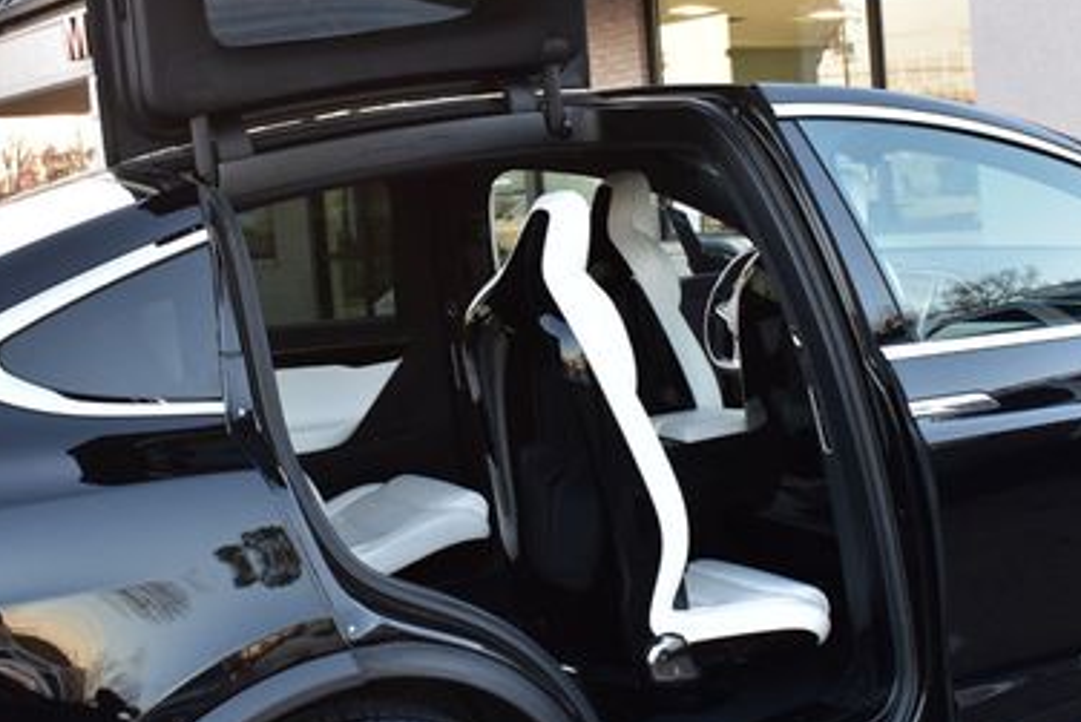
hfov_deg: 38.9
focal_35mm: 51
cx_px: 518
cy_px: 316
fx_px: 1532
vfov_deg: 26.5
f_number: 7.1
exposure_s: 1/40
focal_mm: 20
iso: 400
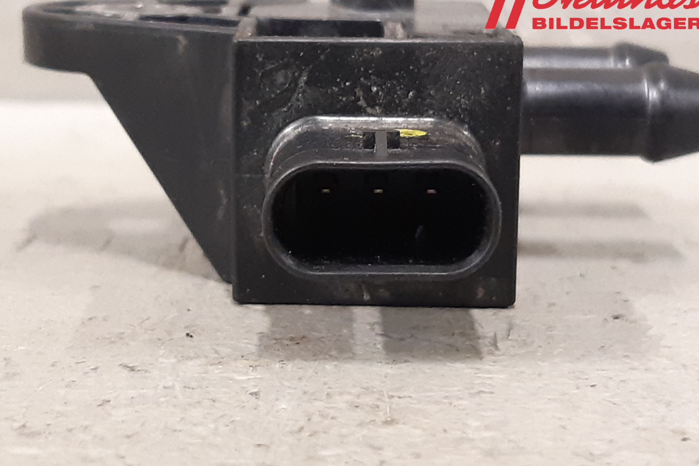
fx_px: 544
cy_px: 241
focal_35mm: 28
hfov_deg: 65.5
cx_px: 340
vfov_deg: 46.4
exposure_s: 1/33
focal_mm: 3.93
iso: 250
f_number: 1.7
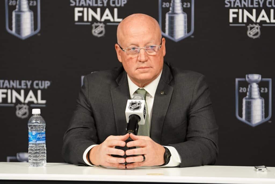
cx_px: 138
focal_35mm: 255
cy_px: 92
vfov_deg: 5.4
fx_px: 1948
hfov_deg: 8.1
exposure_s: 1/200
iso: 2500
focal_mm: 170
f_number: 3.5
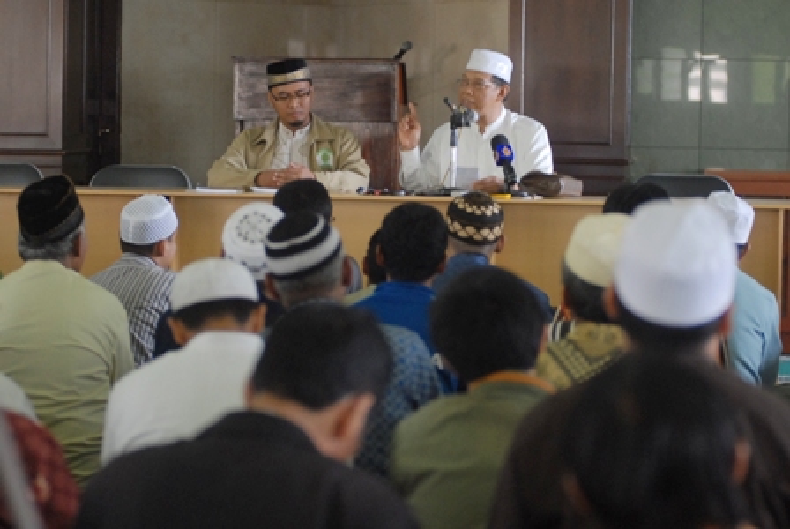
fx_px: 2637
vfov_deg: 11.5
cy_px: 264
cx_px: 395
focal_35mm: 120
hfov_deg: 17.0
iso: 640
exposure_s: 1/40
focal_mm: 80
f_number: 2.8
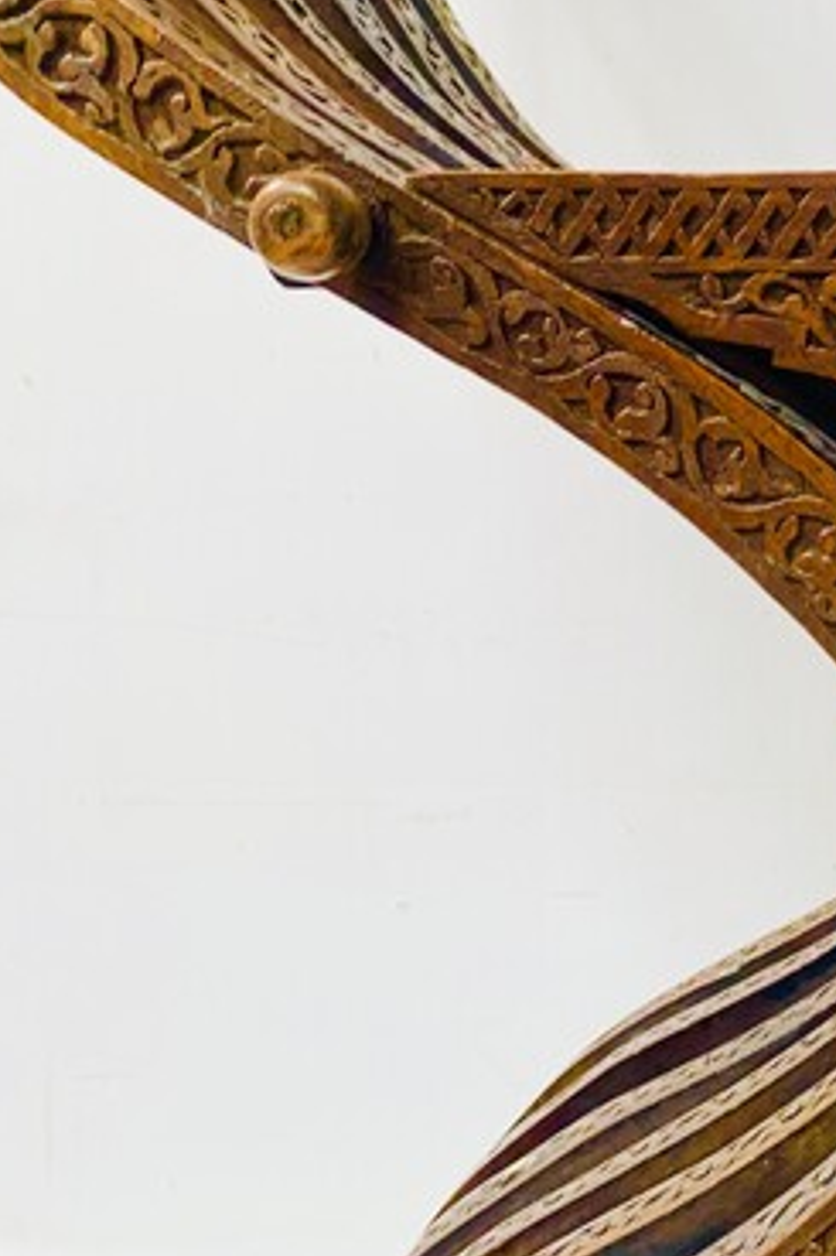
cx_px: 1051
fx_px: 1639
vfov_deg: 41.7
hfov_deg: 25.2
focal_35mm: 47
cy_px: 505
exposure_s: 1/30
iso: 640
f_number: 1.8
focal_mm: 4.25
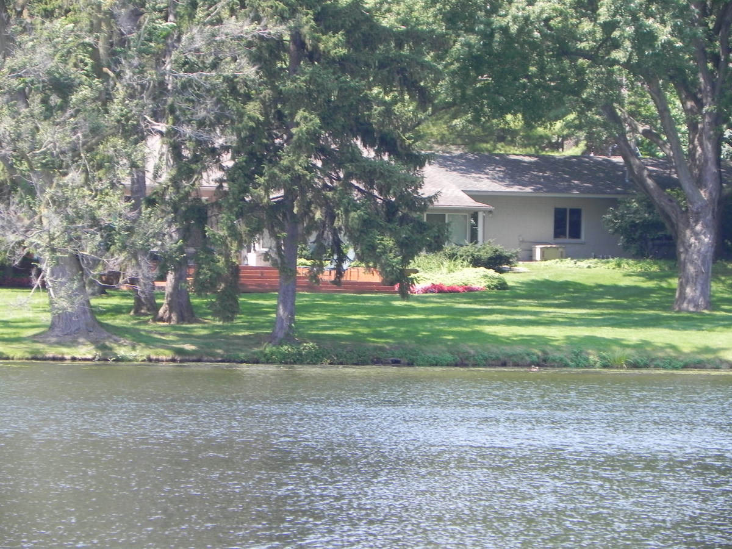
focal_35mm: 247
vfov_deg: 6.0
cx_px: 366
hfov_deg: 8.0
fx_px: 5223
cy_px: 274
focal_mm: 44
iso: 160
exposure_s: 1/181
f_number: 4.5
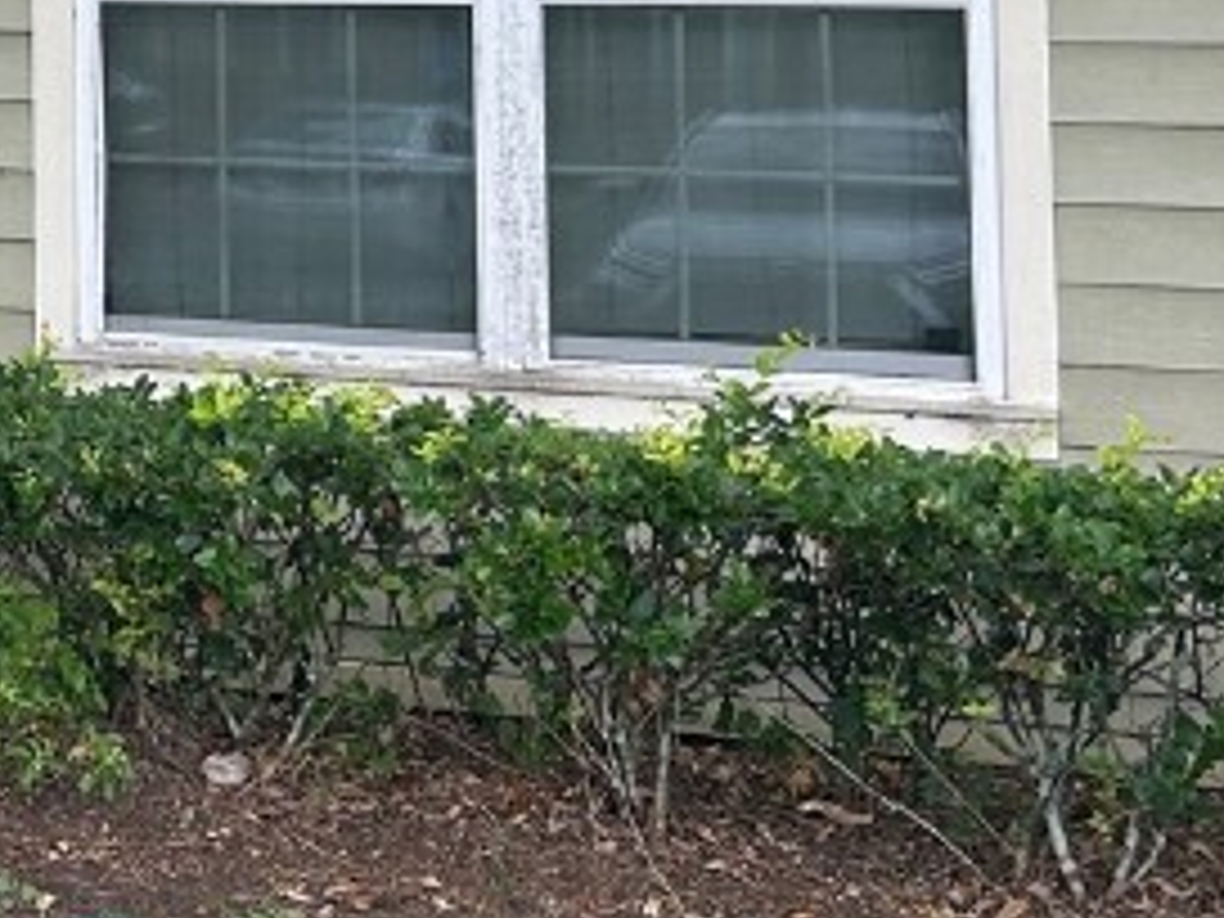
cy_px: -256
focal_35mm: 98
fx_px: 3465
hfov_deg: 17.9
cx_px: -626
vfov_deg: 14.5
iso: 50
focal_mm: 5.7
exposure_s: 1/445
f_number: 1.5
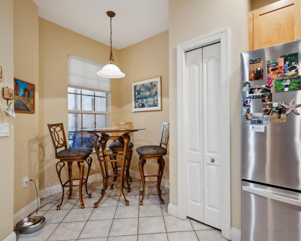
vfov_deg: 73.8
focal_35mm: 18
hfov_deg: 86.3
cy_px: 121
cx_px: 158
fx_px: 160
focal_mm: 14
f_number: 6.3
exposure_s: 1/8
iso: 250
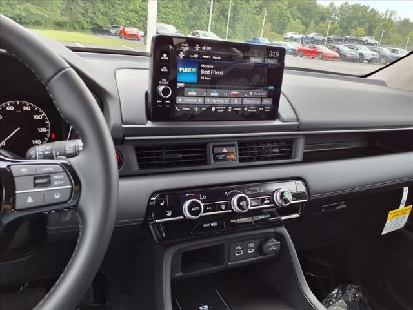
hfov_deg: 65.3
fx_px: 322
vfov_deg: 51.4
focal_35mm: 27
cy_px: 155
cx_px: 206
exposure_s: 1/120
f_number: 1.9
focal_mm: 3.58
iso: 50
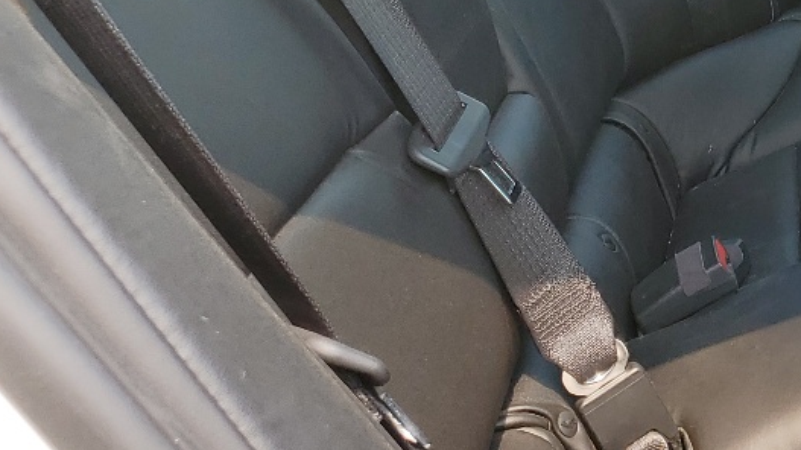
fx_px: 1826
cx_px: 1024
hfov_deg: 22.3
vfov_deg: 13.8
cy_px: -29
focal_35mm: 86
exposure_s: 1/455
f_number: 1.5
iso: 50
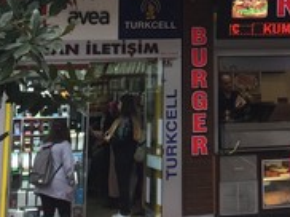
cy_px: -136
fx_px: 895
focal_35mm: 107
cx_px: 260
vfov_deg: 12.9
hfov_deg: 18.1
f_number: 2.2
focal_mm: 4.15
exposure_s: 1/100
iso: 32
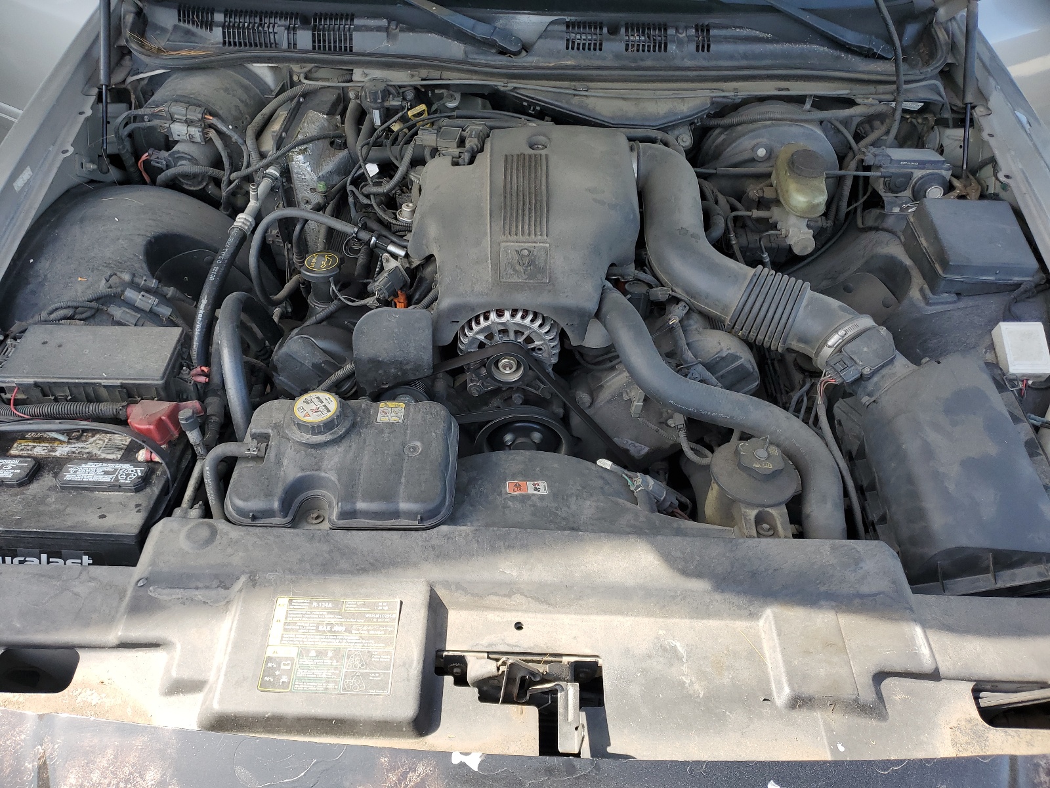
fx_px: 789
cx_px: 525
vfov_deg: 53.1
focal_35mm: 26
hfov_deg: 67.3
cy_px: 394
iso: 50
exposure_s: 1/435
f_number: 1.5
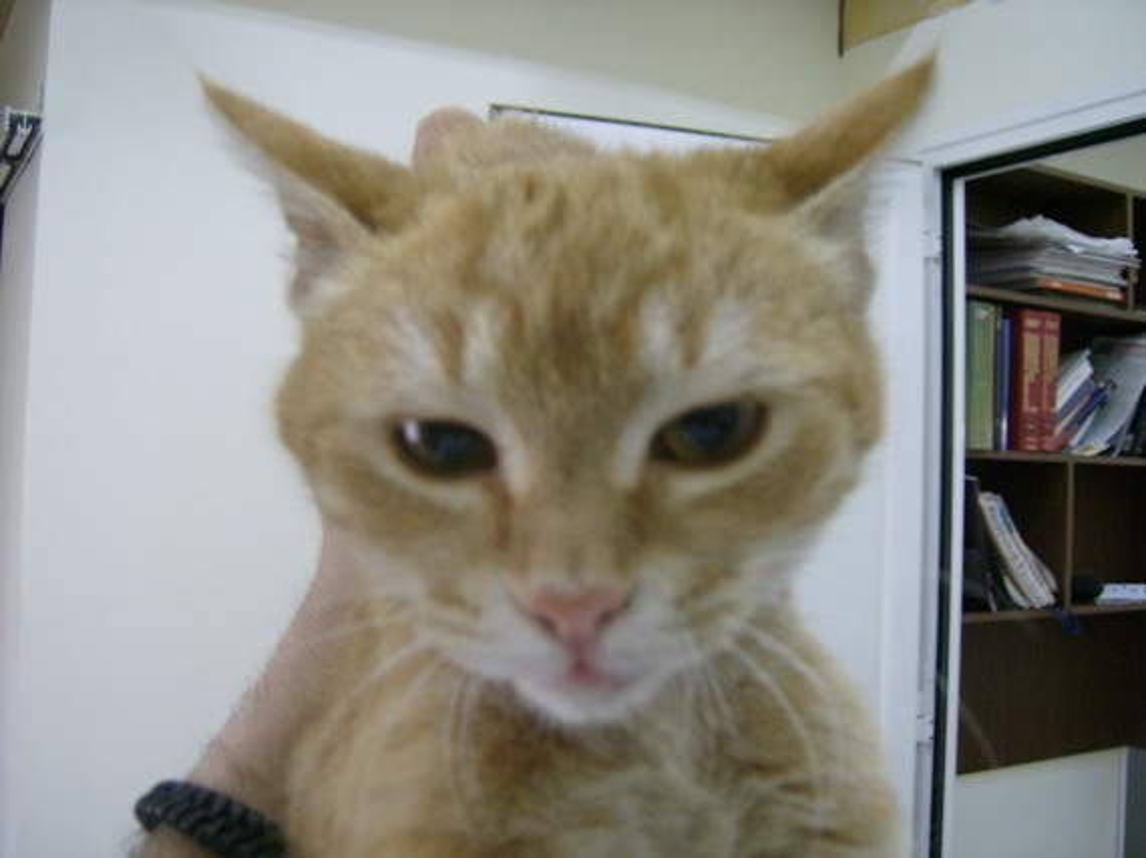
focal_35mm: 36
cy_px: 429
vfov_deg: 39.6
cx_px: 573
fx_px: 1191
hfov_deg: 51.4
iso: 200
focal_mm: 6
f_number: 2.8
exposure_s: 1/36.6
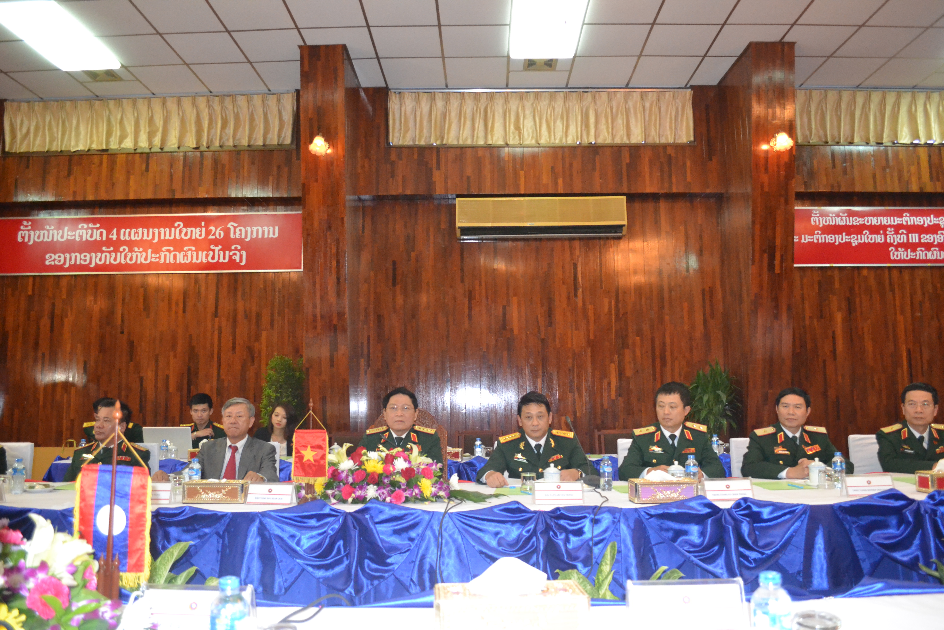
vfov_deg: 47.9
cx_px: 472
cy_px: 315
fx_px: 708
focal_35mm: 27
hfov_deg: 67.4
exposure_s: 1/60
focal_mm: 18
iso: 3200
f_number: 3.5
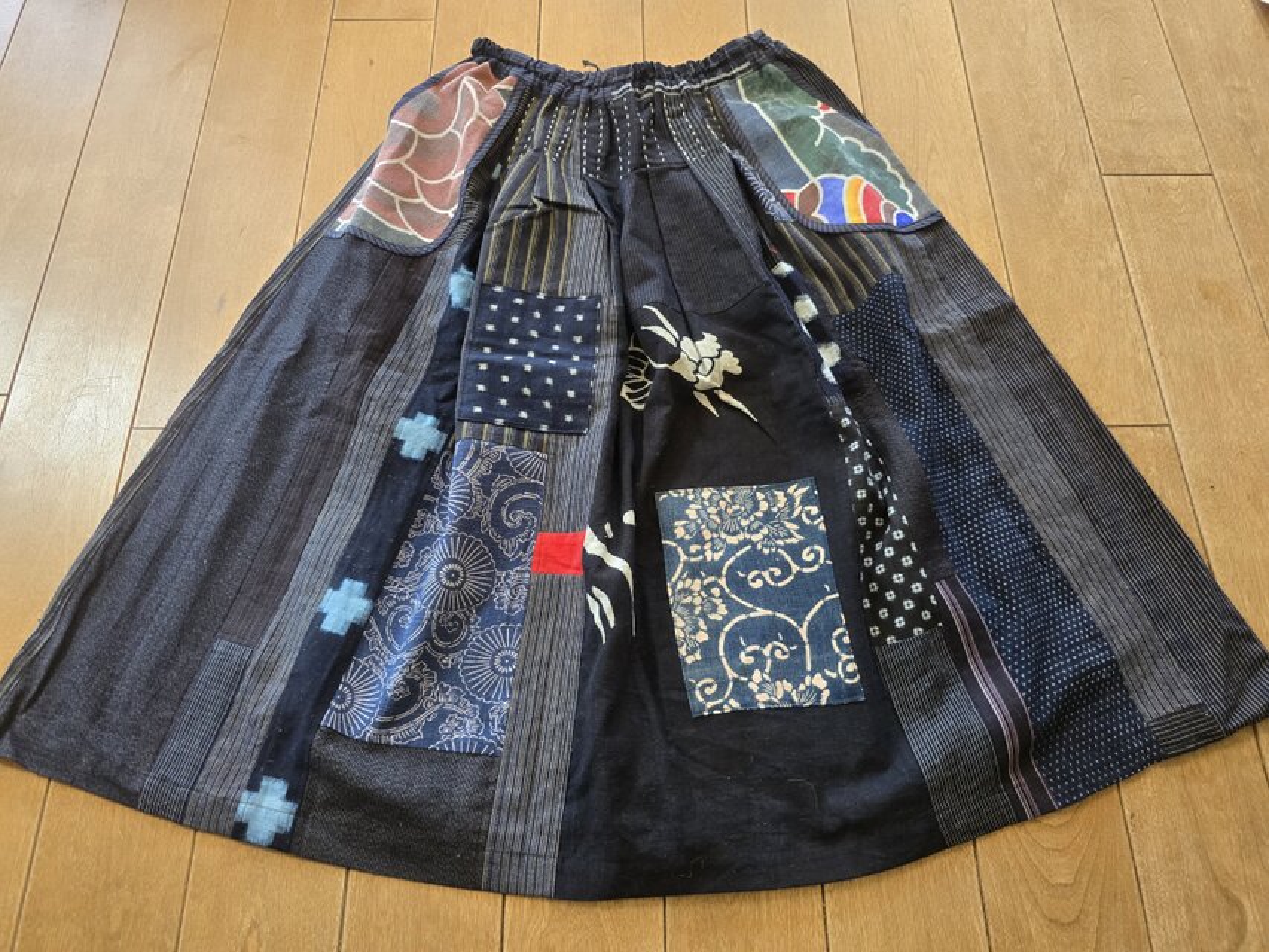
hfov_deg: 73.9
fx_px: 843
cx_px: 634
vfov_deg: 58.9
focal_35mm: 23
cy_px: 476
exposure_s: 1/120
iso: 500
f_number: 1.7
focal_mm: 6.3
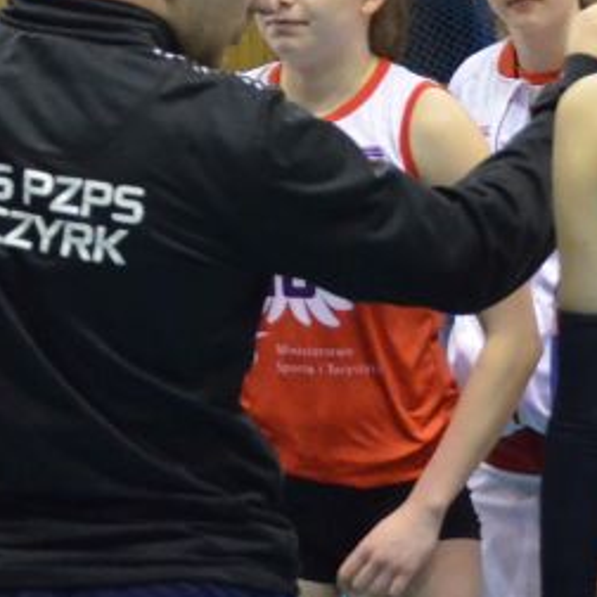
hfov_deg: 6.5
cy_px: -37
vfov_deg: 6.5
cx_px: 109
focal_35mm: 267
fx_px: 5210
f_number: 5
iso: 3200
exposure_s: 1/100
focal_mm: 44
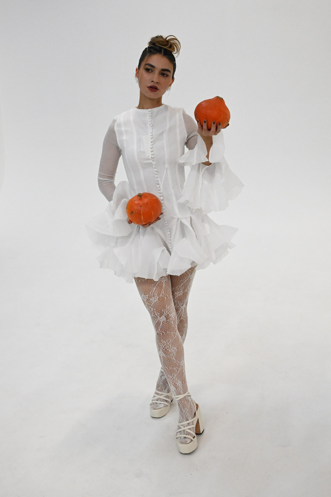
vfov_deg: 46.4
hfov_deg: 31.9
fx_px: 579
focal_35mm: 42
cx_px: 166
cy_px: 248
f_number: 4.5
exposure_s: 1/800
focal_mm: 42
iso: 12800
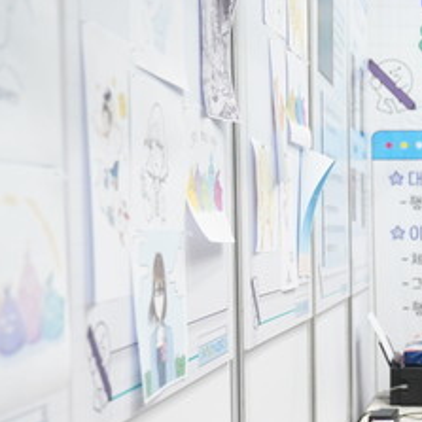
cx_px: 564
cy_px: 298
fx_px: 1296
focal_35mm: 94
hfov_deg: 17.3
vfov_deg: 18.4
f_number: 3.5
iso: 1600
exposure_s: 1/200
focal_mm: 41
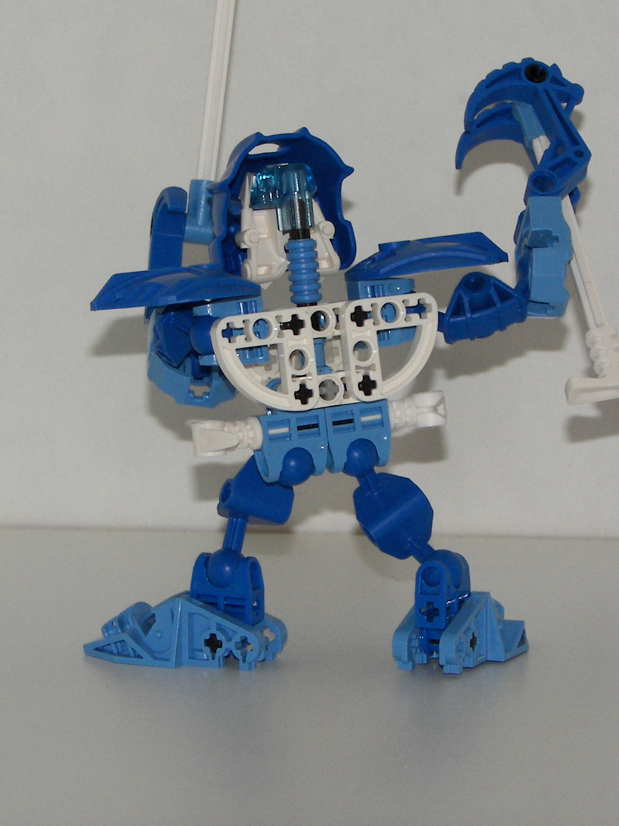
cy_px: 329
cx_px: 290
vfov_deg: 11.1
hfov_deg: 8.3
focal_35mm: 178
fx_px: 4245
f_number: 3.2
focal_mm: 18.3
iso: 100
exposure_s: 1/40
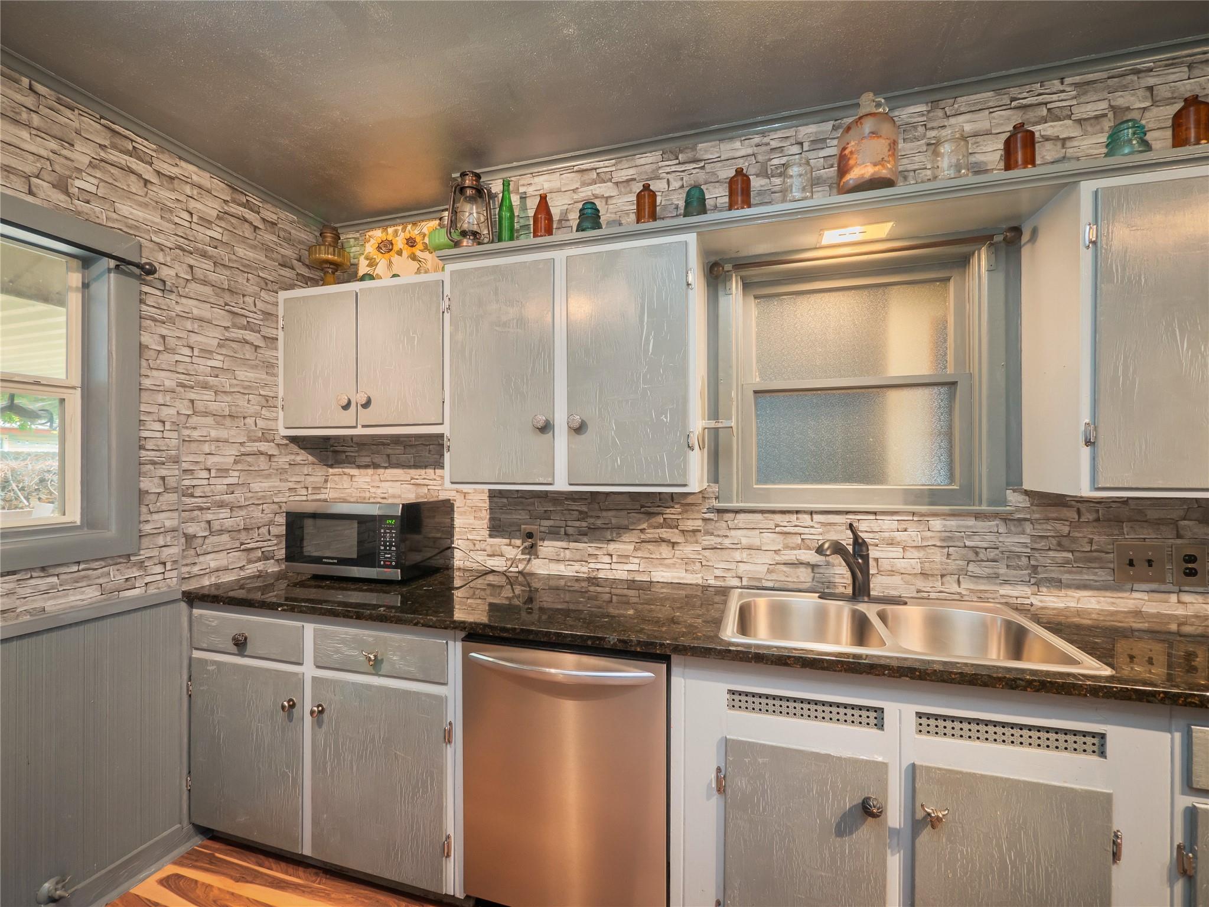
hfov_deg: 102.1
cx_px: 604
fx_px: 489
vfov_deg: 85.7
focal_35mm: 14
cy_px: 454
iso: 500
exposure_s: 1/2
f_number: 4.5
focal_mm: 7
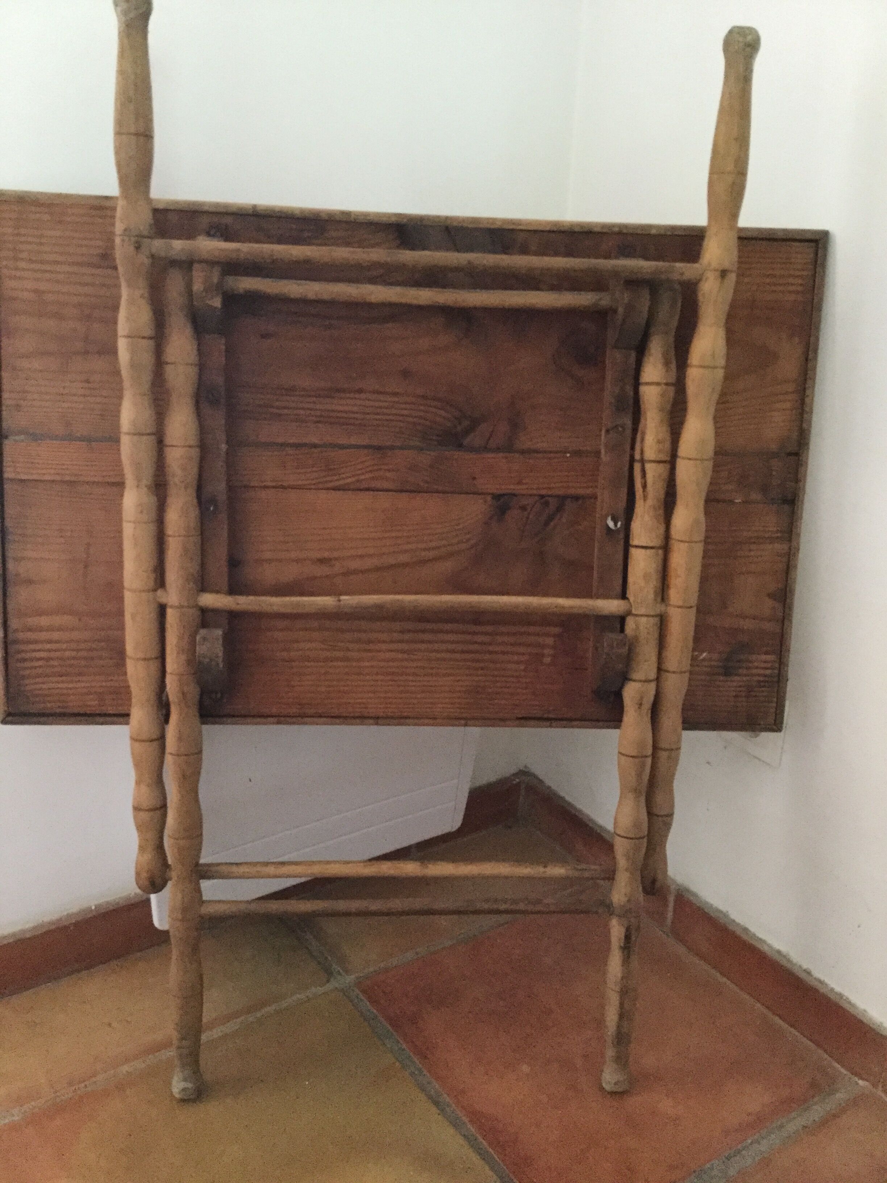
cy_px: 592
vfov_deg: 58.4
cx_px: 444
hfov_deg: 45.4
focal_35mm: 31
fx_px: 1059
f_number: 2.4
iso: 250
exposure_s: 1/17
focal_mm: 3.3
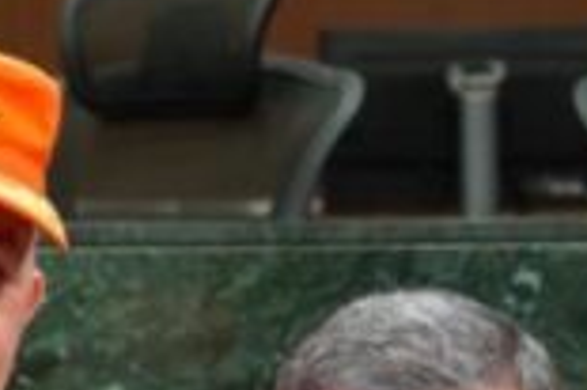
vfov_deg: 4.7
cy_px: 772
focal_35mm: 285
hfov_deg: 7.2
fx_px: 4642
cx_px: 648
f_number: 5
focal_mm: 49
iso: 1000
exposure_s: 1/160
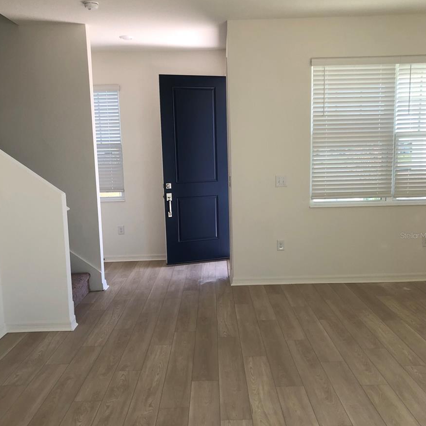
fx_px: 473
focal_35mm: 34
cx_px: 215
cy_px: 235
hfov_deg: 48.4
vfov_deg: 48.4
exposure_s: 1/145
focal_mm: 3.99
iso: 20
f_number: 1.8
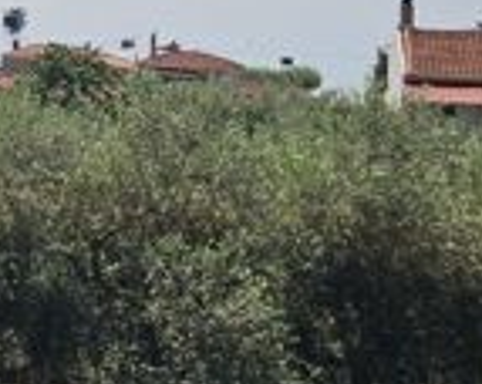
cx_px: -308
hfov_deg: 15.5
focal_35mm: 111
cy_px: -74
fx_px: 1581
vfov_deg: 13.5
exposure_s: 1/1879
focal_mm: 6.3
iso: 10
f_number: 1.7
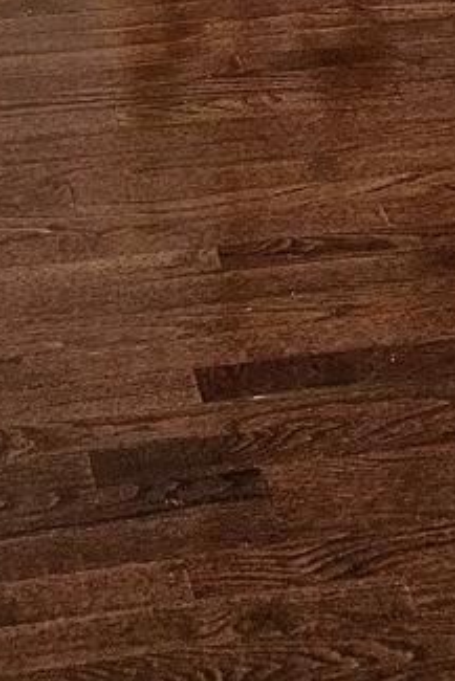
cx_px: 220
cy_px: -888
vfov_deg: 13.7
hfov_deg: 12.1
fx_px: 2140
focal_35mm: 113
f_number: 1.7
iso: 320
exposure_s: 1/120
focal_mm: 6.3
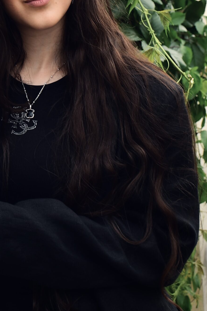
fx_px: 569
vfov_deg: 29.0
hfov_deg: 20.1
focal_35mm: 66
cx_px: 7
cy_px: 17
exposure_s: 1/125
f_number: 4.5
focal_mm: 23
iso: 125
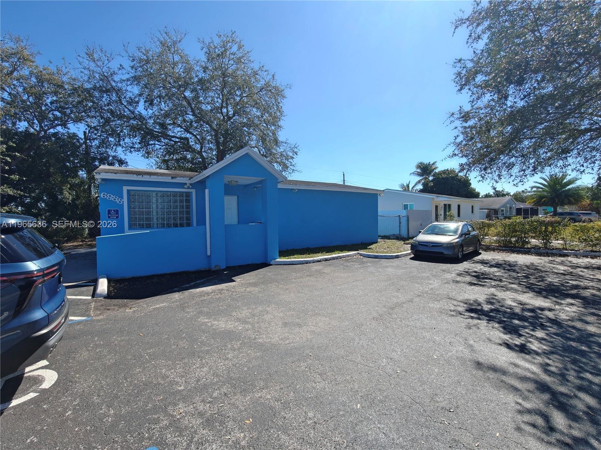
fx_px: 260
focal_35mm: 15
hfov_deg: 98.2
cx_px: 300
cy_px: 225
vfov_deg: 81.7
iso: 50
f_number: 2
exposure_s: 1/378
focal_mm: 2.3
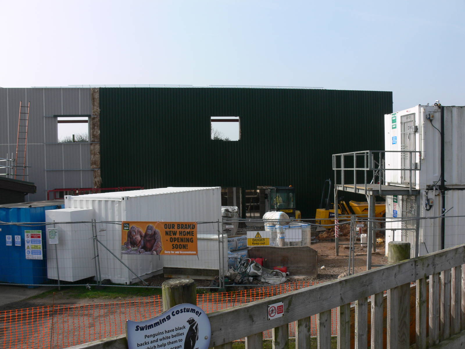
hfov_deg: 52.6
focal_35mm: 35
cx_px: 232
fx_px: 470
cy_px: 174
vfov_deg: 40.7
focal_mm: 7.4
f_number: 5.6
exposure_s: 1/320
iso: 80
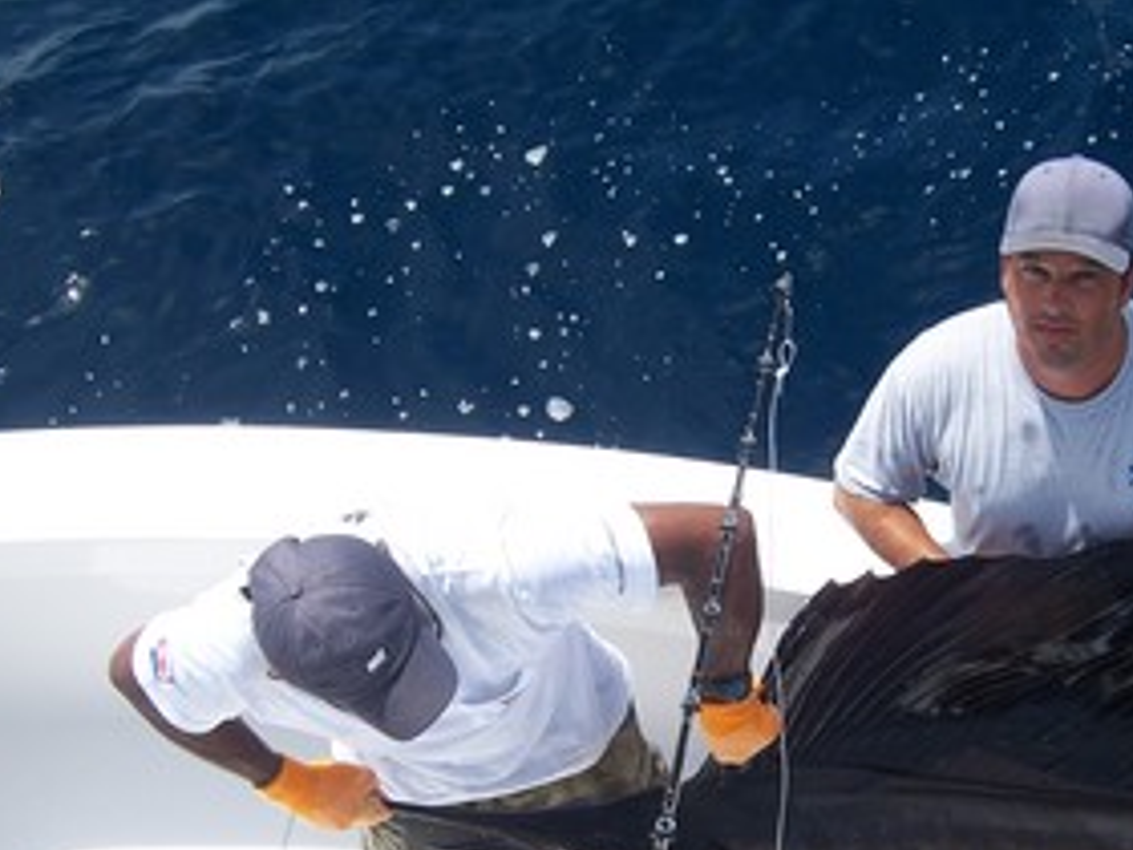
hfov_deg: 27.6
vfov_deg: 20.9
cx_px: 757
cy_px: 603
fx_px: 2291
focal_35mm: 70
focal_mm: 8.2
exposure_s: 1/750
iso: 80
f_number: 4
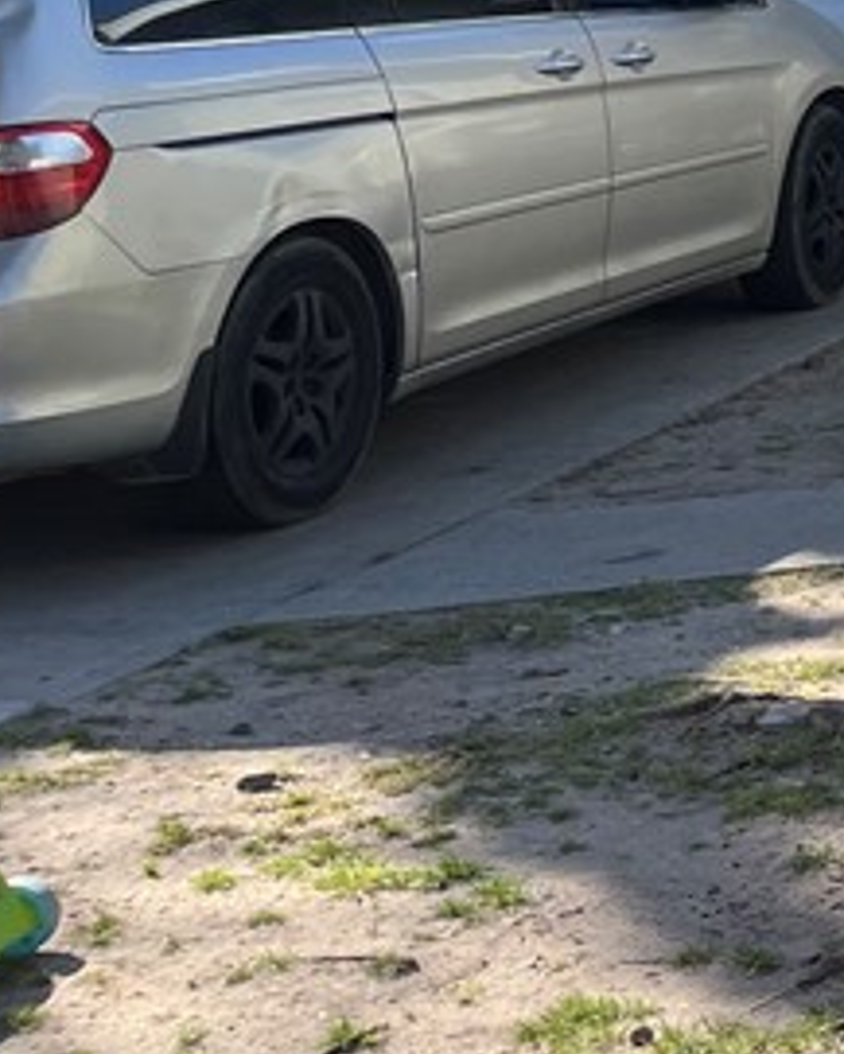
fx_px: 2996
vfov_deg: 18.7
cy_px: -264
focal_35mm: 96
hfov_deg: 12.9
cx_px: 1933
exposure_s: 1/1623
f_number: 1.6
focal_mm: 5.1
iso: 50
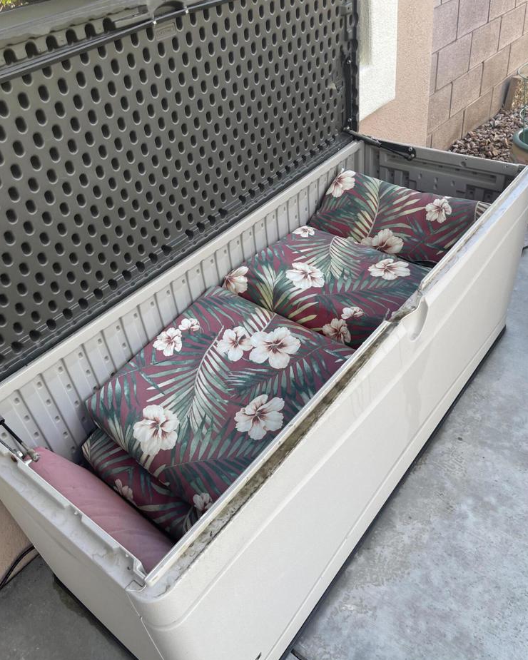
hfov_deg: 53.2
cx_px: 273
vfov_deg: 64.0
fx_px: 527
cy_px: 303
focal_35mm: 27
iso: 32
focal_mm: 5.1
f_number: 1.6
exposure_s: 1/162
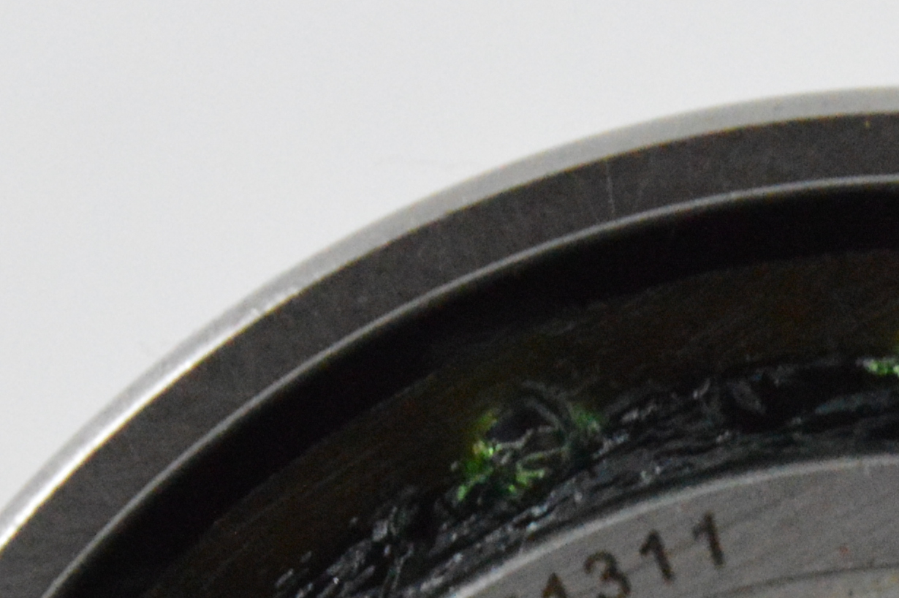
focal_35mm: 719
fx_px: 17940
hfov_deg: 2.9
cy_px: 1331
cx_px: 947
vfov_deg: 1.9
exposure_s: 1/100
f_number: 8
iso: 3200
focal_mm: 98
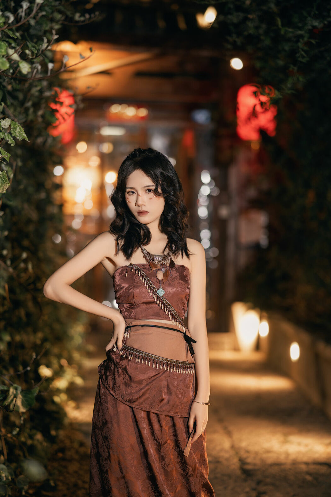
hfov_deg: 16.1
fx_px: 1172
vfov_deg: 23.9
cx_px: 166
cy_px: 248
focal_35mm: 85
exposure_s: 1/125
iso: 320
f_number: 1.8
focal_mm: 85
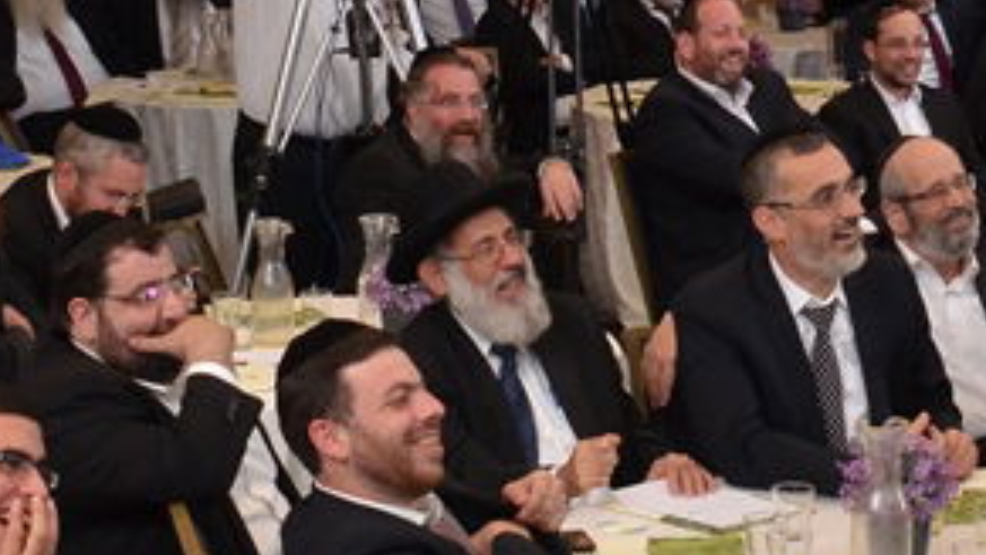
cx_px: 525
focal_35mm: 116
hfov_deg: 18.5
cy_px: 552
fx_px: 3030
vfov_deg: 10.4
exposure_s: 1/160
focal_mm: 21
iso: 1250
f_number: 10
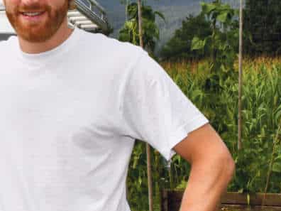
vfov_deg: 14.9
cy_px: 142
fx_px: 804
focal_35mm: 99
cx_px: -108
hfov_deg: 18.2
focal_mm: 23
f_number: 25
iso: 400
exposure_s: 1/250
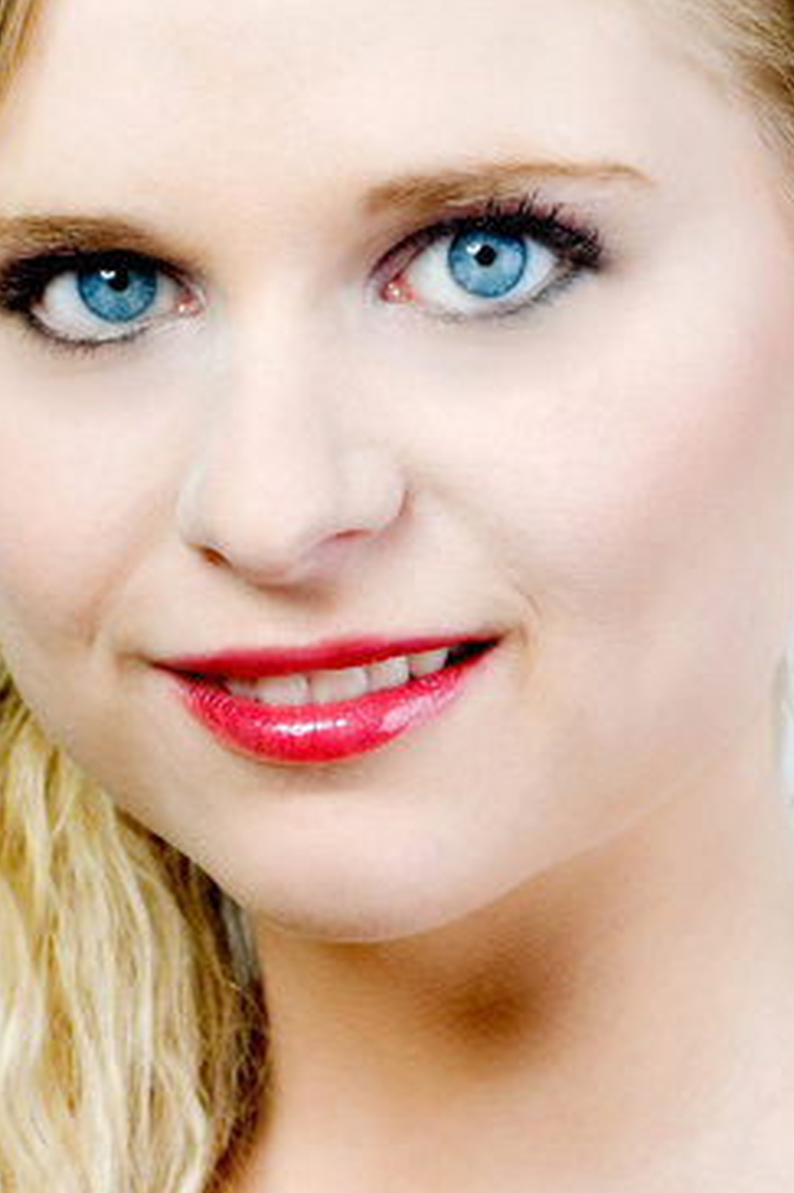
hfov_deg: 6.9
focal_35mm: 199
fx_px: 6589
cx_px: 252
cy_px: 811
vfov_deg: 10.3
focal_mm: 70
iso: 200
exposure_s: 1/125
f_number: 8
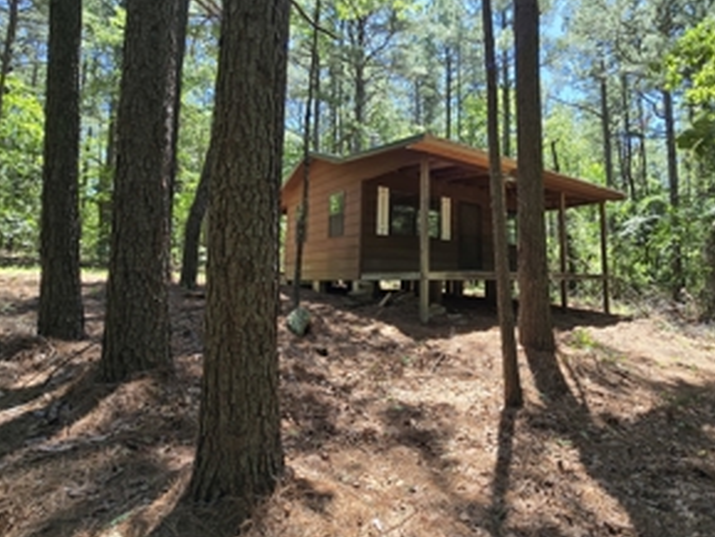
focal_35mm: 18
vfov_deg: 71.4
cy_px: 238
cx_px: 438
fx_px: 372
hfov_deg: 86.3
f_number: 2.2
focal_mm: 2.2
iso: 50
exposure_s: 1/314
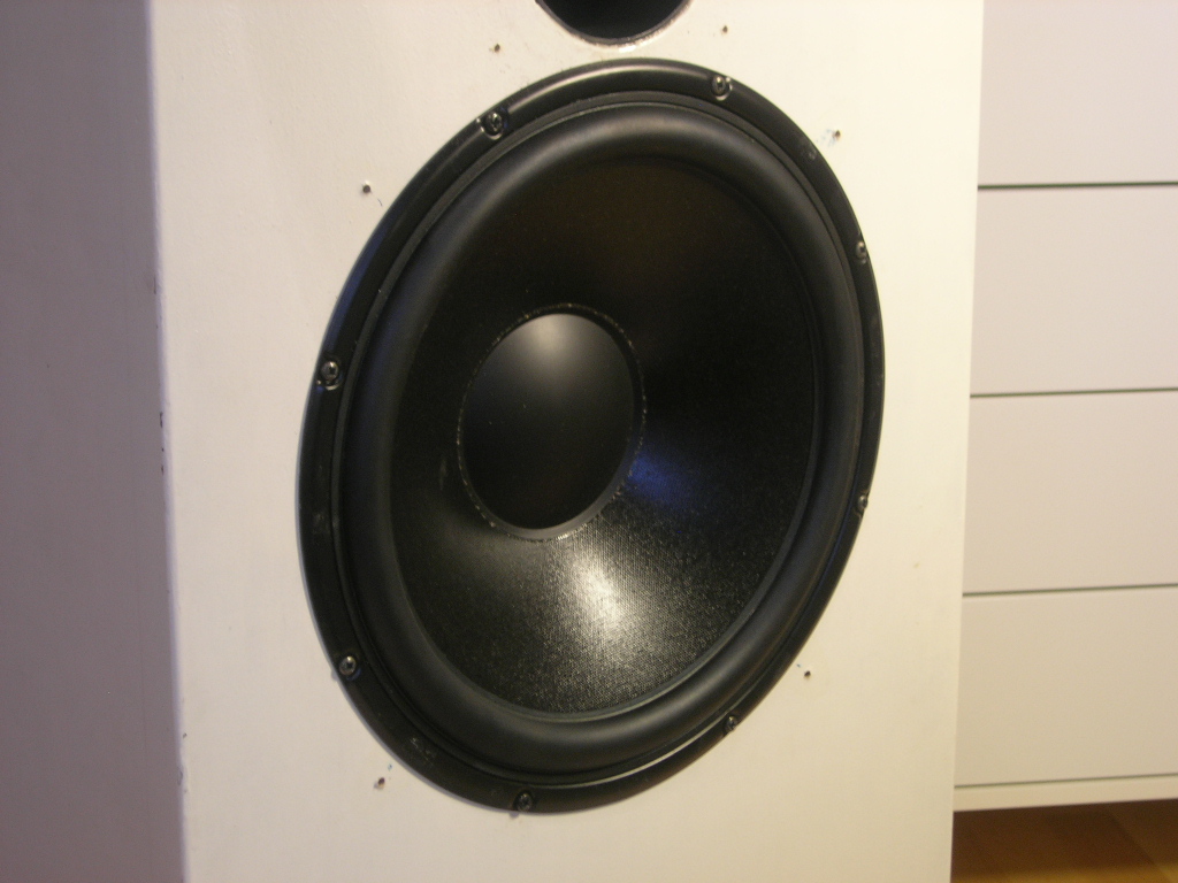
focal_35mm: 82
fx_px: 2791
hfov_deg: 23.8
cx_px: 589
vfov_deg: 18.0
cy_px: 442
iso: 74
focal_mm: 17
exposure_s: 1/4
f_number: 4
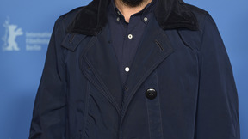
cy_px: 12
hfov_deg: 24.4
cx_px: 137
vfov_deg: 13.8
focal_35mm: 87
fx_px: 572
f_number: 2.8
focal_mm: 53
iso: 320
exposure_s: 1/160
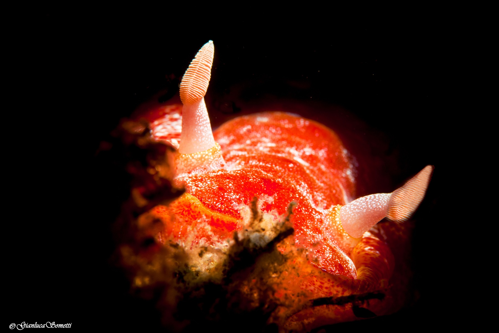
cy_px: 166
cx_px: 250
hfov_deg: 13.0
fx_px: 2183
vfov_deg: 8.7
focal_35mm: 158
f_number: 20
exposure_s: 1/250
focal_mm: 105
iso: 200
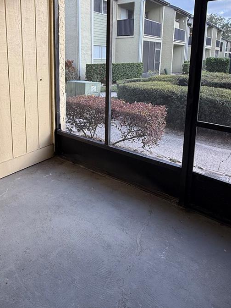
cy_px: 98
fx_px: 222
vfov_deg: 67.1
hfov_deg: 54.7
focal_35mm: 25
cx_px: 100
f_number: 2.2
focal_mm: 2.22
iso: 50
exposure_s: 1/214
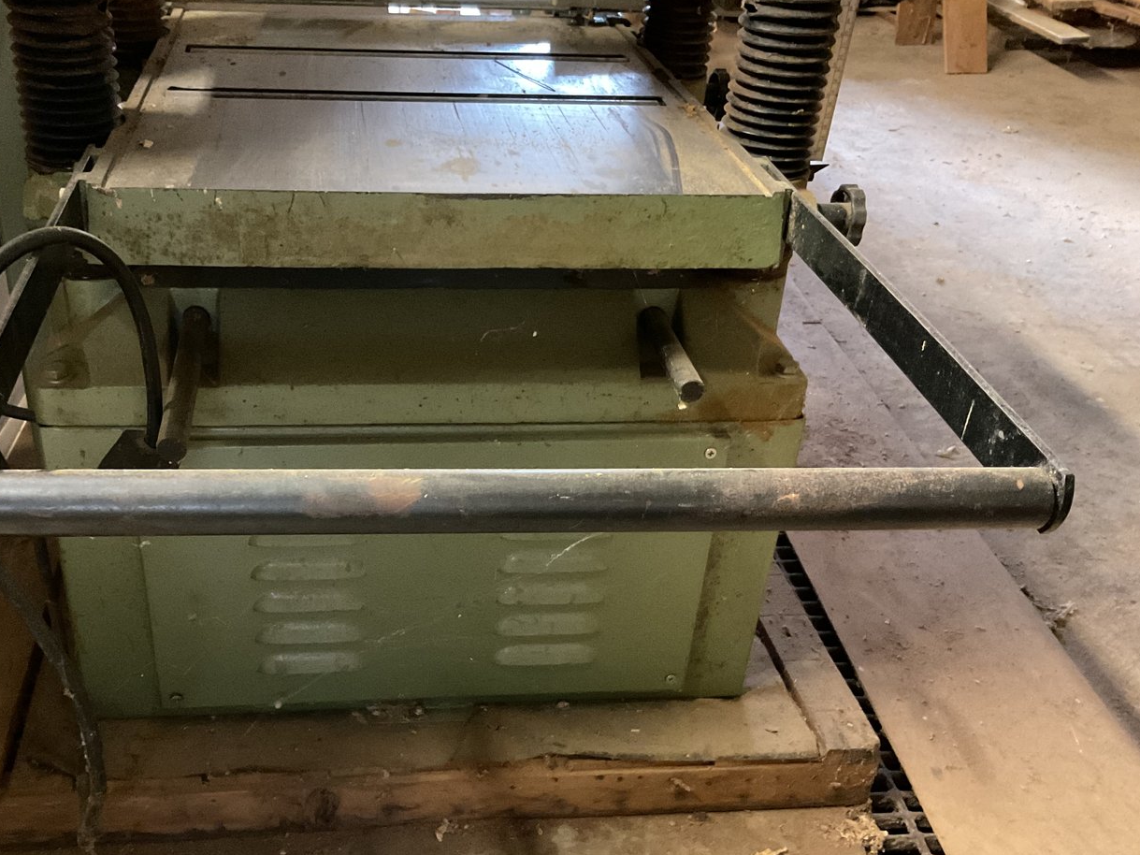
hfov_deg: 51.0
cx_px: 455
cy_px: 520
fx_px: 1185
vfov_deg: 39.5
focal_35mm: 36
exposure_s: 1/20
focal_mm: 3
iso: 500
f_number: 1.8
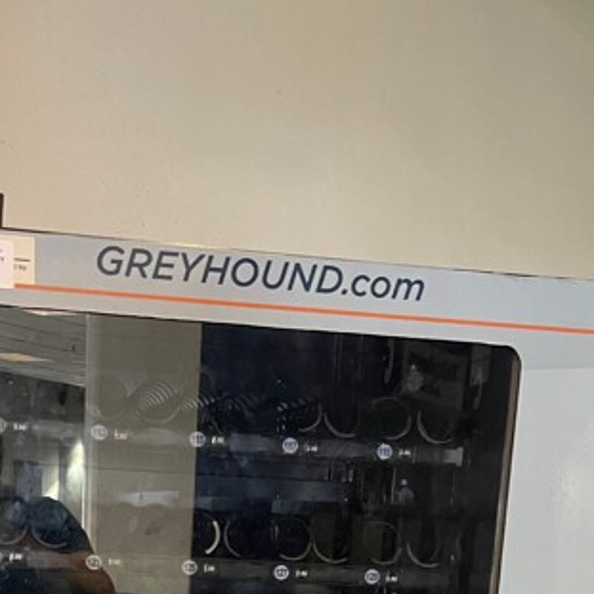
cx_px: 214
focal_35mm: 60
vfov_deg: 24.8
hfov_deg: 28.5
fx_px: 1165
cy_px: 774
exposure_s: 1/40
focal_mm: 5.1
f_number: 1.6
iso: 500
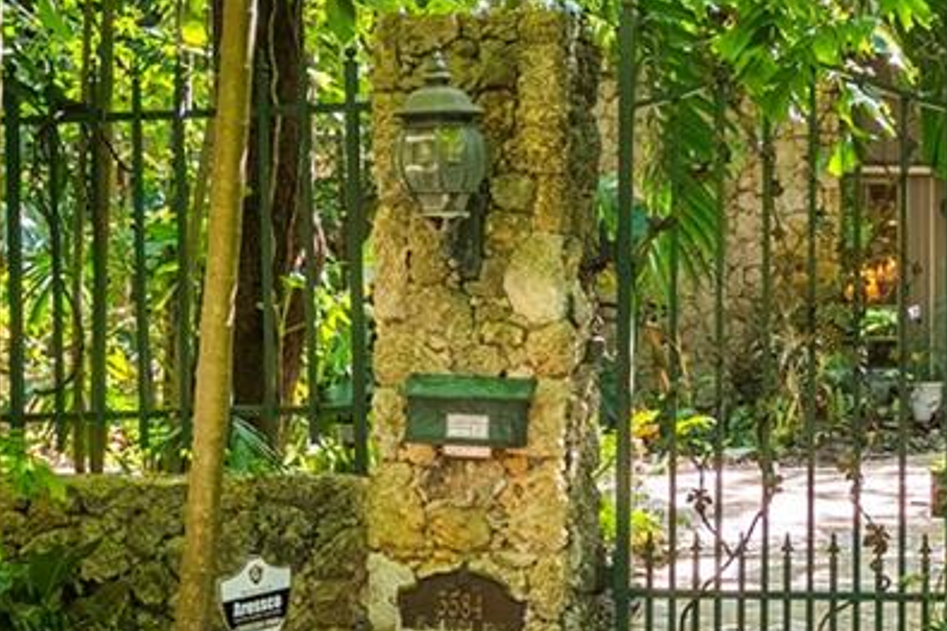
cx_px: 815
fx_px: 2025
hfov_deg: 25.7
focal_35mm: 77
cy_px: 348
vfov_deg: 17.7
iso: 400
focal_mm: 19
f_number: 8
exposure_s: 1/25
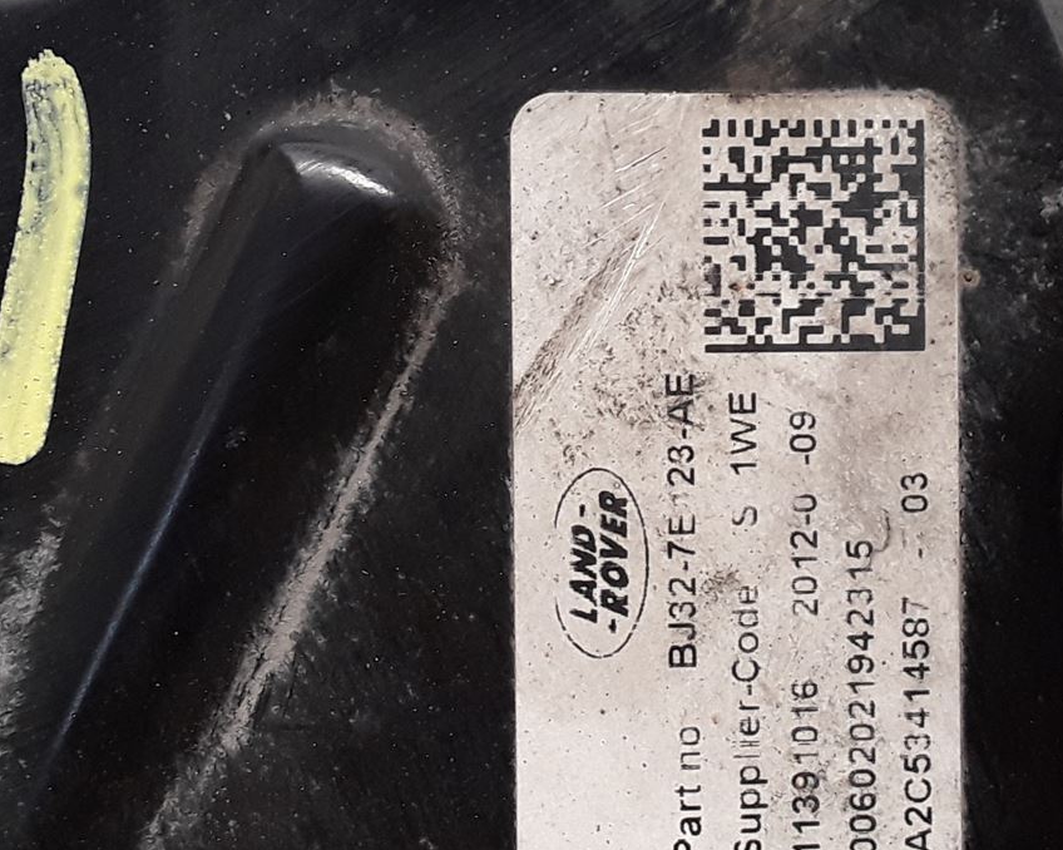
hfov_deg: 28.7
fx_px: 2076
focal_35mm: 66
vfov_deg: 23.1
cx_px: 539
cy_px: 411
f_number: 1.9
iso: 50
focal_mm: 2.91
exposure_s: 1/50
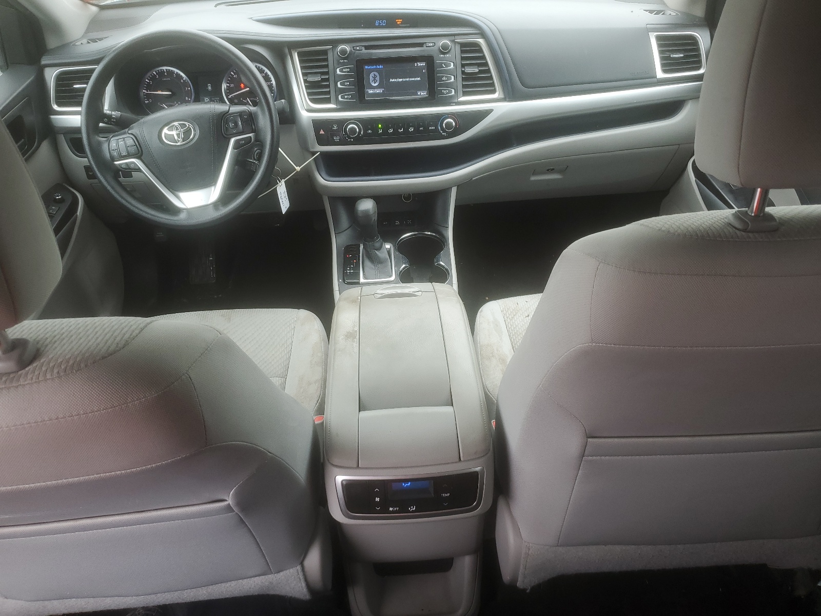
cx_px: 410
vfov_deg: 53.1
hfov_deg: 67.3
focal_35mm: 26
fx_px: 617
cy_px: 308
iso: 53
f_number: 1.5
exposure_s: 1/60.2
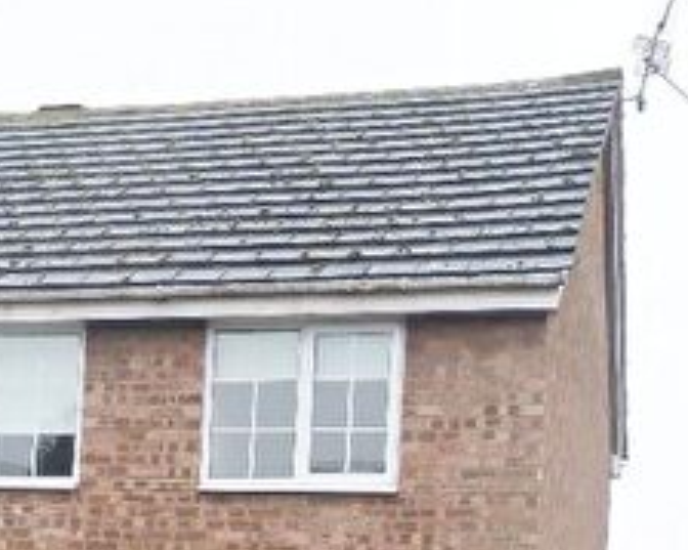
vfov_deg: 15.6
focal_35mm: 94
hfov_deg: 19.7
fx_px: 1913
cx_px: -28
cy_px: 702
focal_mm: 21.1
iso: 400
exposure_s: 1/200
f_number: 4
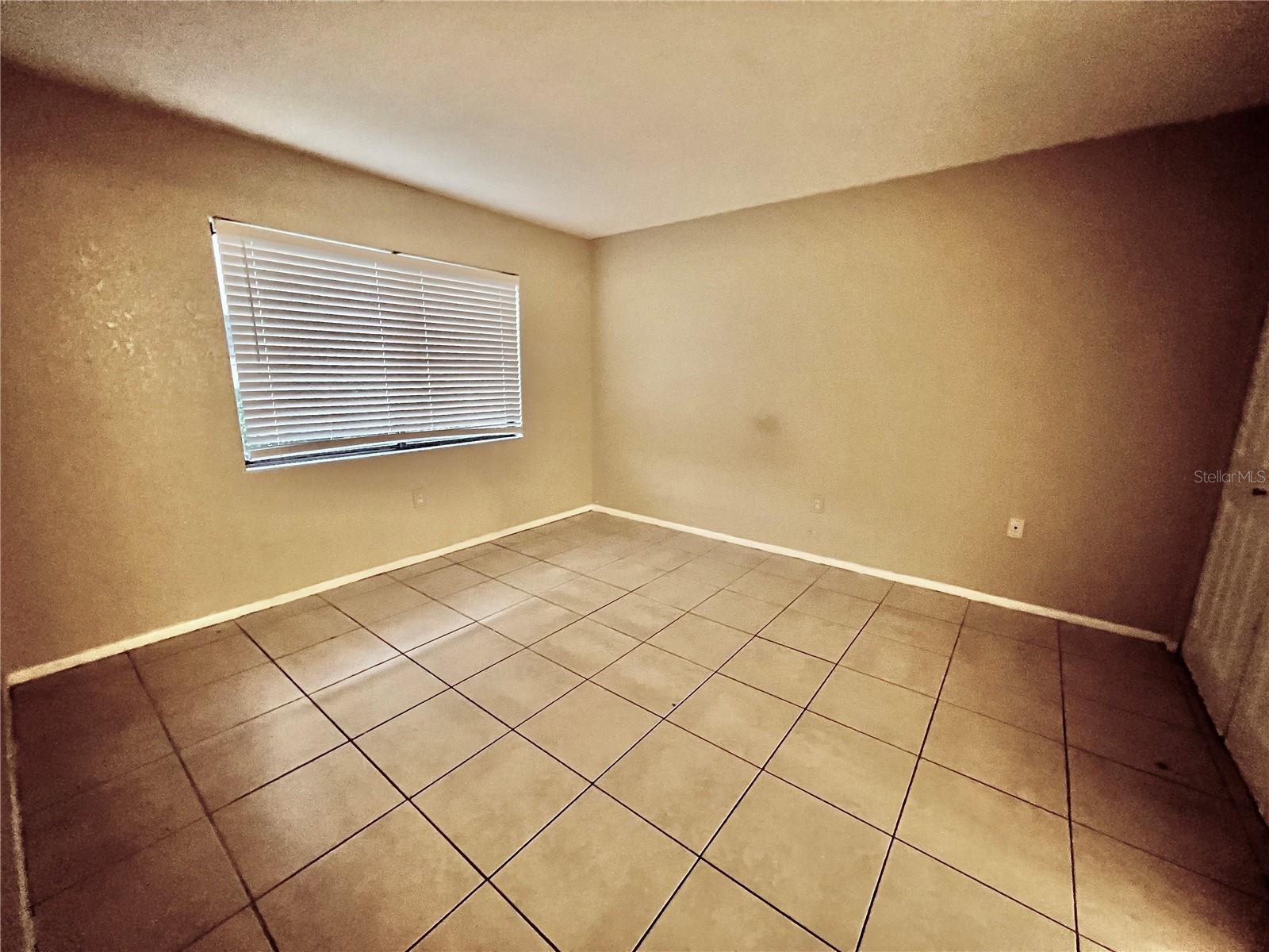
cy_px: 476
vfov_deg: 89.9
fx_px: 477
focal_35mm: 13
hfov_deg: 106.2
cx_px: 634
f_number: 1.8
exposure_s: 1/40
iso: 1000
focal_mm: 1.57
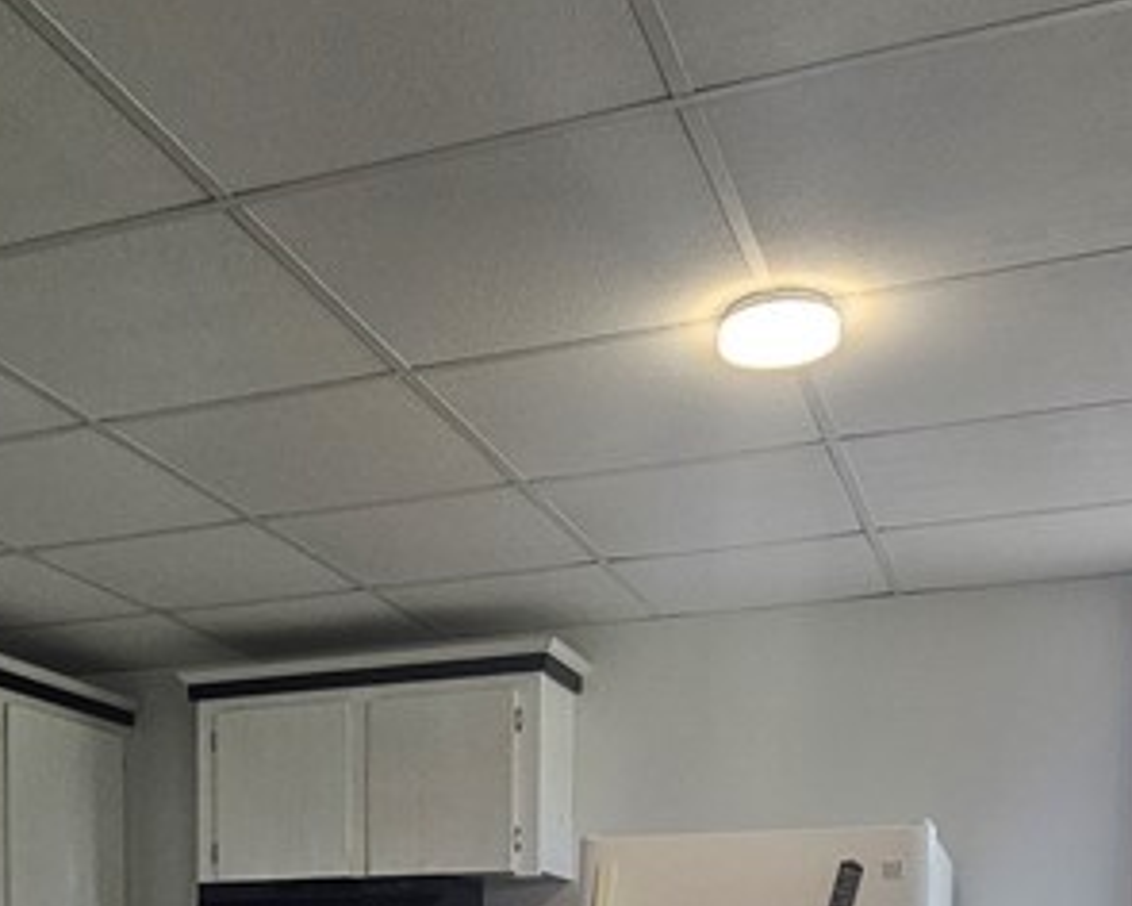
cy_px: 1121
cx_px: 372
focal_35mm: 44
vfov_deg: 28.9
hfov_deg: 41.4
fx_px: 1474
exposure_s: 1/60
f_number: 2.2
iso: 100
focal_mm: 2.2
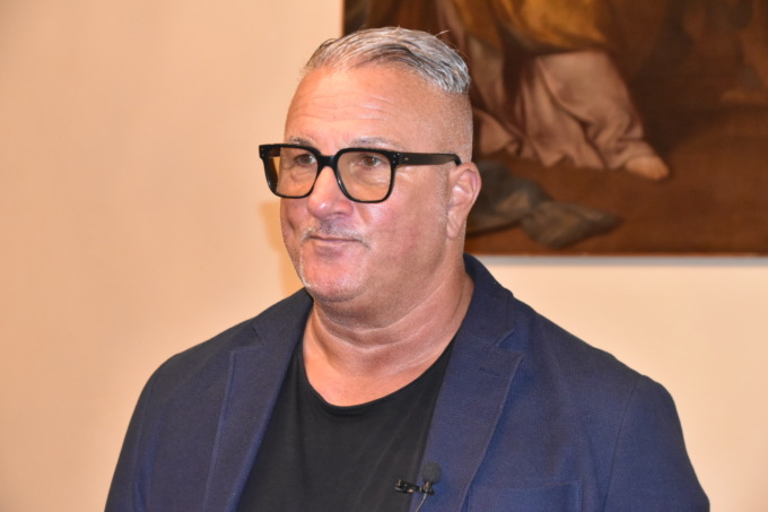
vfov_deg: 14.7
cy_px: 256
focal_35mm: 93
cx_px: 384
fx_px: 1983
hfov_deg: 21.9
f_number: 6.3
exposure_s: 1/100
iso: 4000
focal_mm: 62
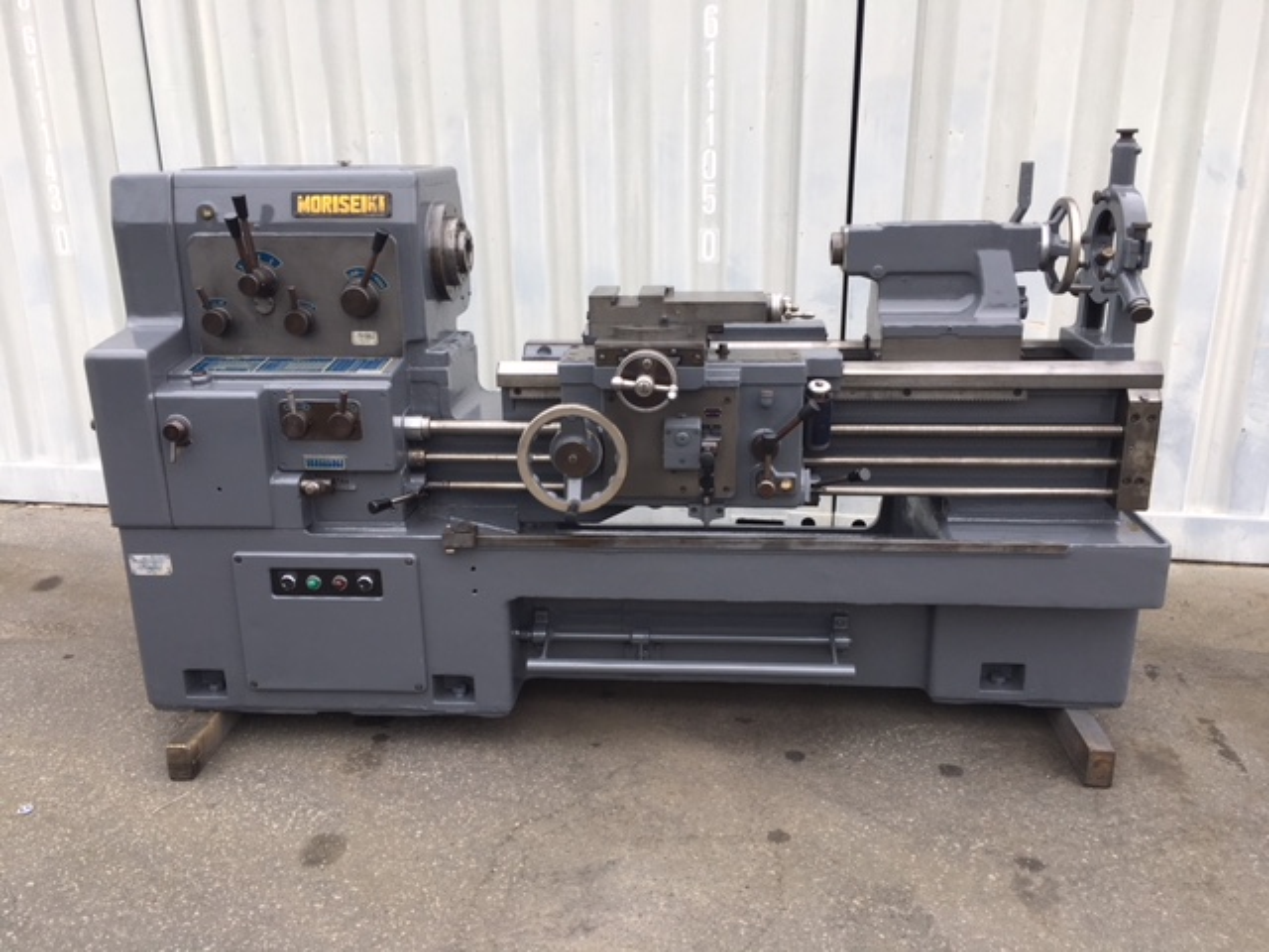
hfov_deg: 61.7
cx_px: 634
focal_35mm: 29
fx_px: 1063
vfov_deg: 48.2
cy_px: 476
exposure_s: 1/359
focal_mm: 4.15
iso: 25
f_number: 2.2
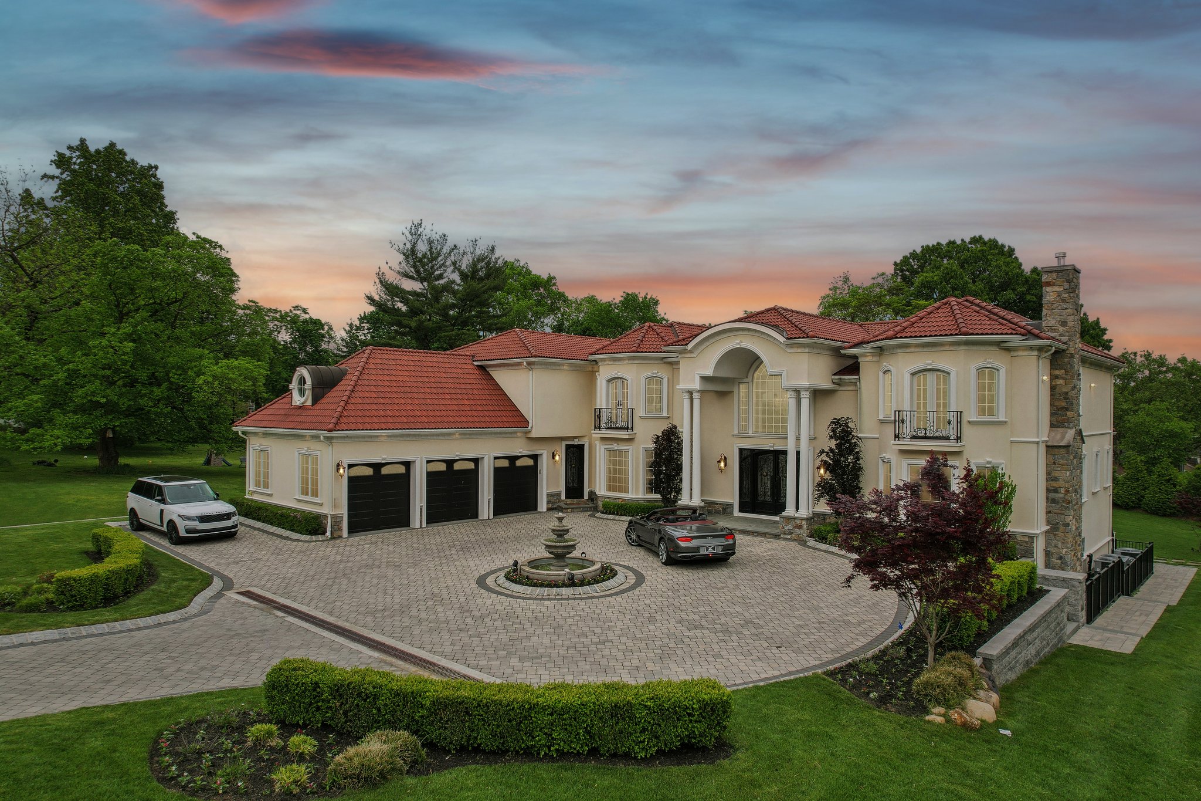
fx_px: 734
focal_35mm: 22
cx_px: 600
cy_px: 400
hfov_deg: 78.6
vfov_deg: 57.2
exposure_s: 1/1250
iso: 100
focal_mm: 8.4
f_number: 2.8
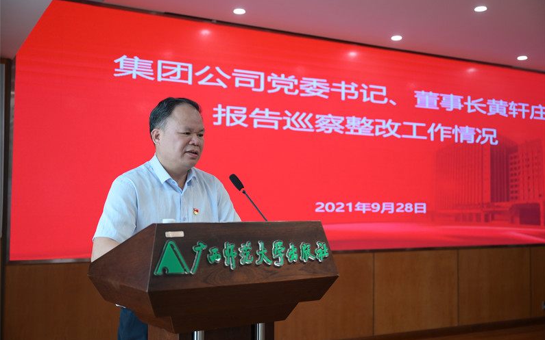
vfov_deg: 30.5
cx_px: 274
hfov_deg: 47.2
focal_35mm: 42
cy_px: 170
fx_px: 624
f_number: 2.8
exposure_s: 1/320
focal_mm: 41
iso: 1000
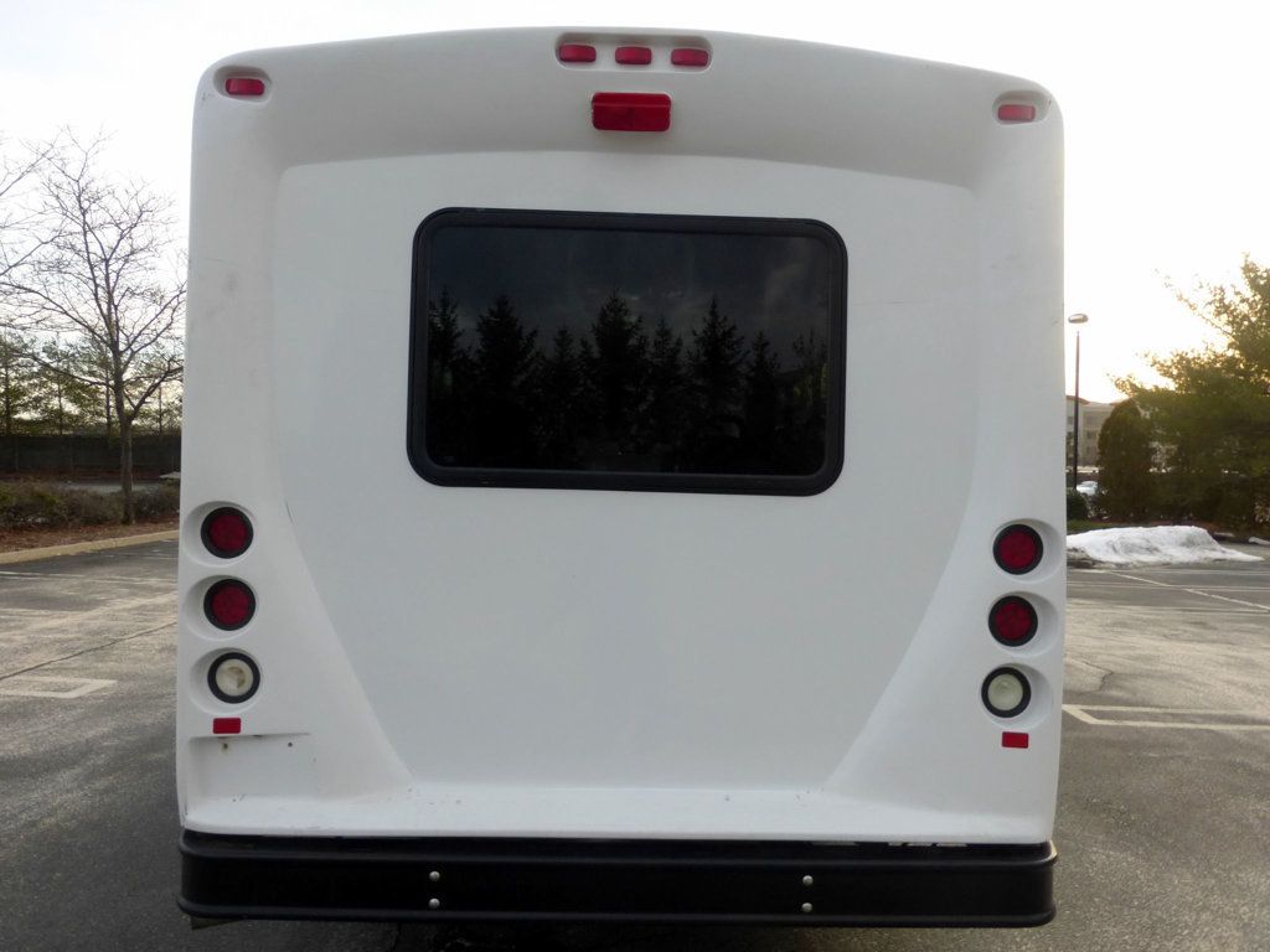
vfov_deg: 56.8
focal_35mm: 24
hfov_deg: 71.6
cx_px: 635
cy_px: 476
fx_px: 881
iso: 100
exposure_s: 1/125
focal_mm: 4.3
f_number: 3.3
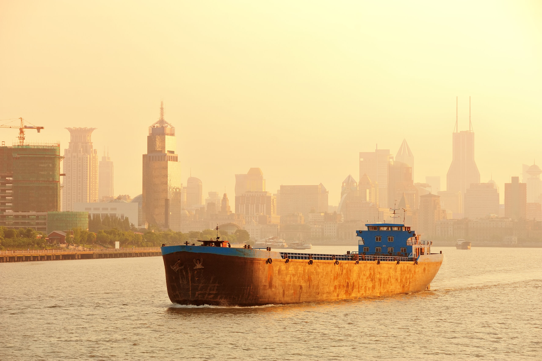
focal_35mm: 105
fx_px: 1580
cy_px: 180
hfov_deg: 19.5
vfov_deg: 13.0
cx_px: 271
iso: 200
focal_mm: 105
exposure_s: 1/500
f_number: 5.6
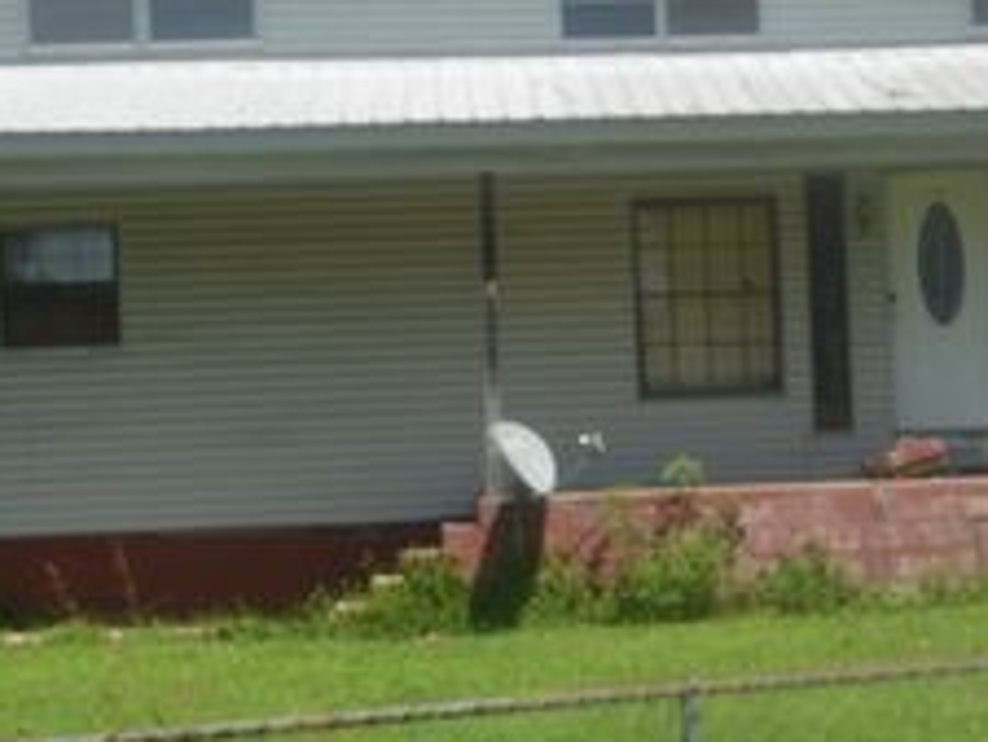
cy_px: 371
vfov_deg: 15.4
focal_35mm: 96
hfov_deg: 20.4
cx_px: 659
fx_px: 2741
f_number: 9
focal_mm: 30
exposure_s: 1/320
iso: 100
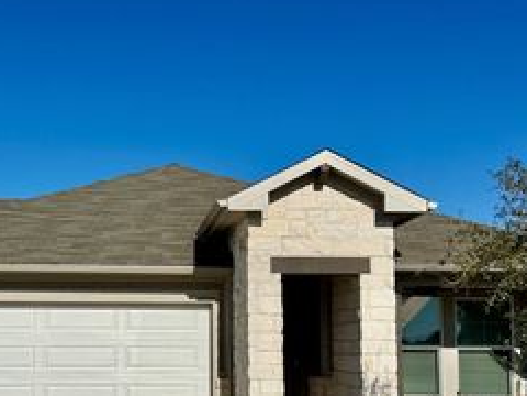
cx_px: 149
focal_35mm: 50
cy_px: 276
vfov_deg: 28.8
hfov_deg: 37.5
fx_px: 761
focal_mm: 6.76
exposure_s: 1/12346
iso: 64
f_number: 1.78
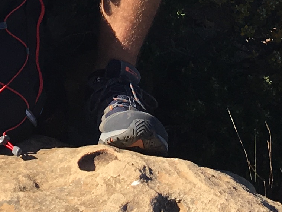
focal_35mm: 154
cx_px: 42
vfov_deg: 8.7
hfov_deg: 12.7
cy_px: -311
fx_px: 1254
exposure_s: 1/1083
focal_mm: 4.15
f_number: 2.2
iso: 25
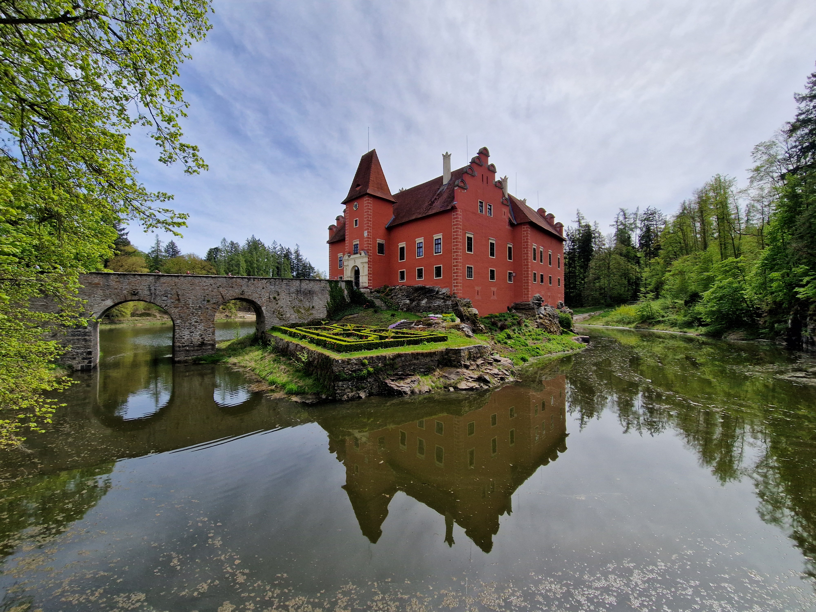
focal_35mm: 13
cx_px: 408
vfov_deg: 89.9
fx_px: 306
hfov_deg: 106.2
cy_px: 306
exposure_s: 1/3368
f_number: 2.2
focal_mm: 2.2
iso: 50
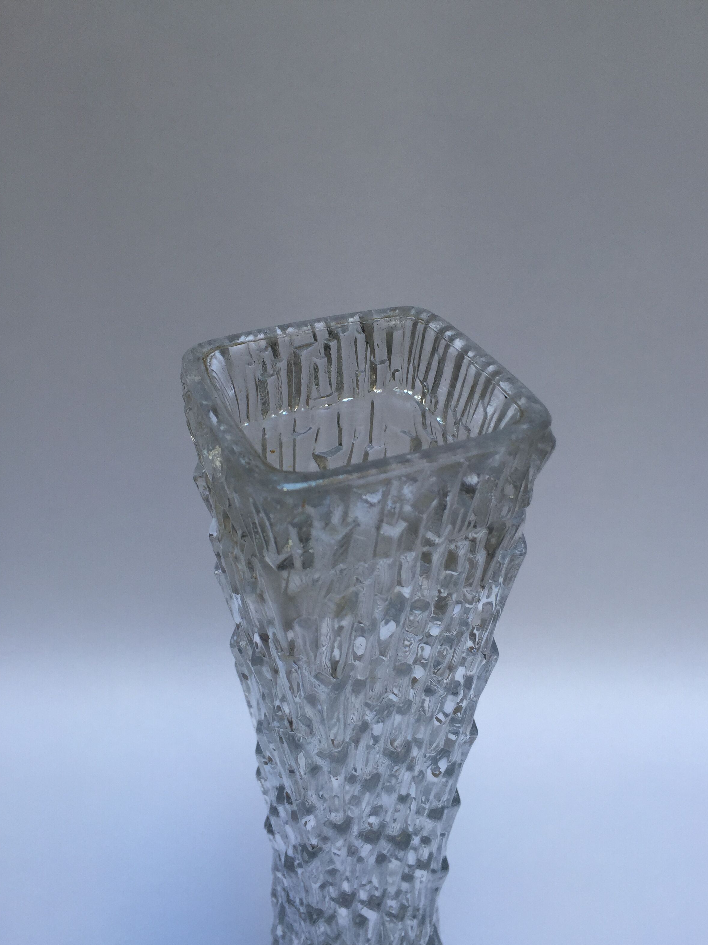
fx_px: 818
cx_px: 362
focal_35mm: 30
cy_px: 480
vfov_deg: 60.0
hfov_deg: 46.8
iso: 32
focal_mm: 4.15
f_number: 2.2
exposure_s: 1/50
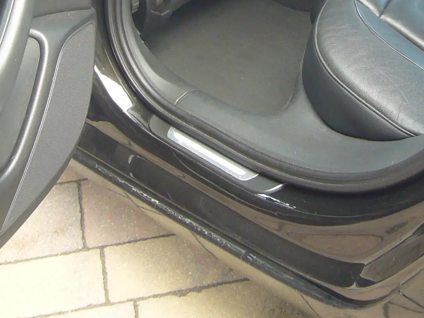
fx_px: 968
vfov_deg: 18.1
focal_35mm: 79
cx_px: 295
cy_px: -21
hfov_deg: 24.5
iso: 80
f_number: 2.8
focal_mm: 4.6
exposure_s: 1/30
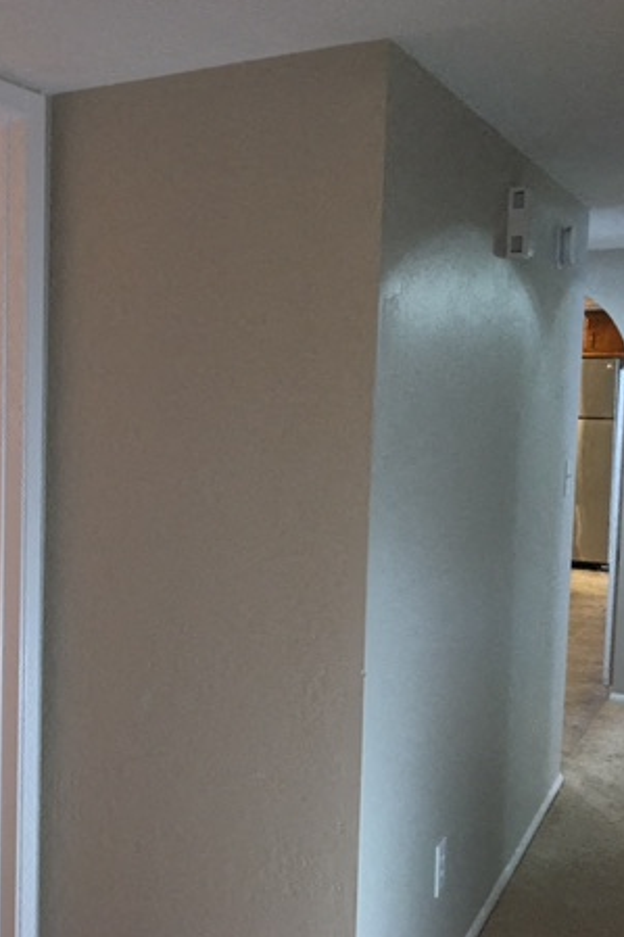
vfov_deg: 45.4
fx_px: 1119
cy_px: 453
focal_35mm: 43
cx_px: -35
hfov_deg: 28.7
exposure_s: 1/30
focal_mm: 4.15
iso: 125
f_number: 2.2
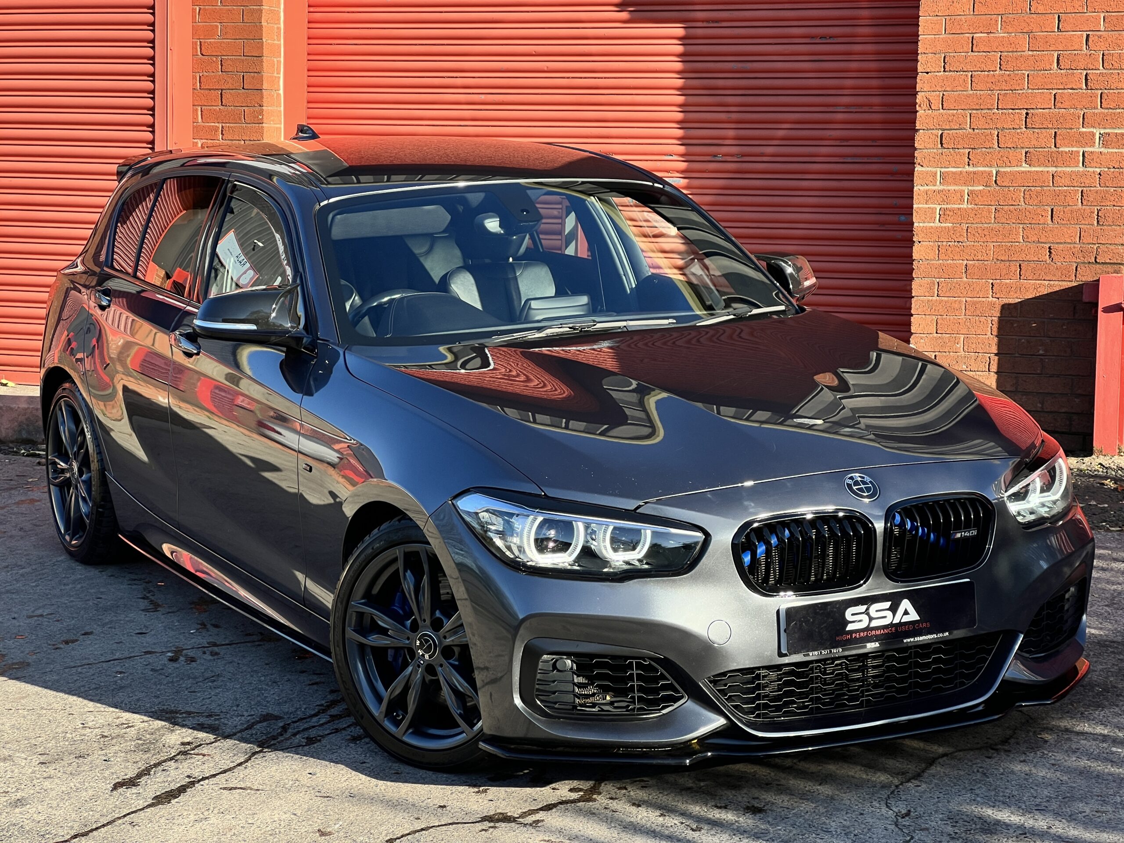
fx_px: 2500
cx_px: 562
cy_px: 422
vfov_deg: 19.1
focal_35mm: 77
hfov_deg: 25.3
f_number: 2.8
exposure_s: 1/310
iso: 32
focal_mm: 9
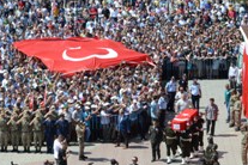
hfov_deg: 15.6
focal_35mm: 130
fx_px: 895
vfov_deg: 10.5
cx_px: 44
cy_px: 99
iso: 2000
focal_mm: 60
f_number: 13
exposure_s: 1/2500
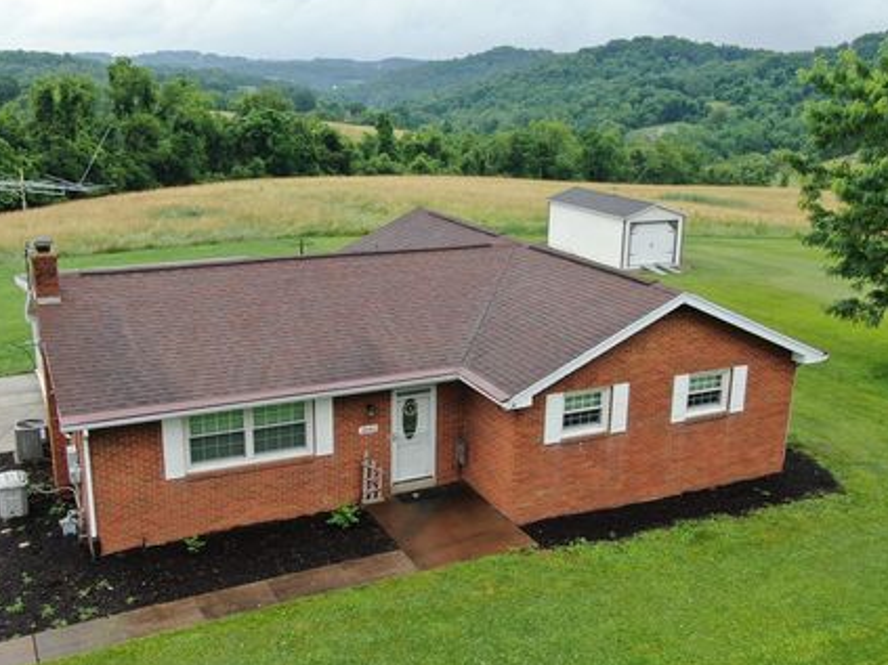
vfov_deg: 36.8
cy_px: 360
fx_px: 1000
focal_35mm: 39
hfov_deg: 47.8
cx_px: 416
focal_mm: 5.69
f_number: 3.2
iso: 100
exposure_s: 1/160
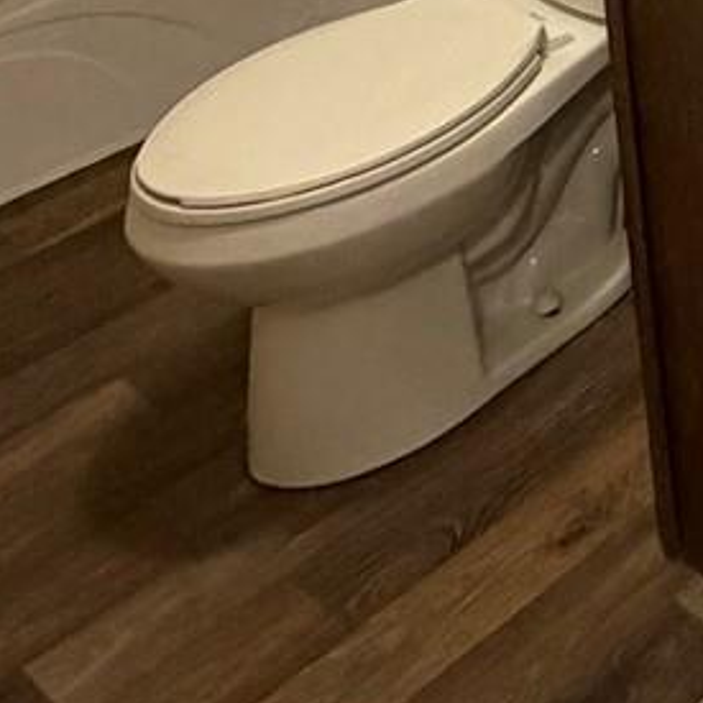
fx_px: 1654
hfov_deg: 18.1
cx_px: 1322
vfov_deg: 17.8
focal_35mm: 72
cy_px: -654
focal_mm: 2.22
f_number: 2.2
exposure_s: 1/60
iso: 400
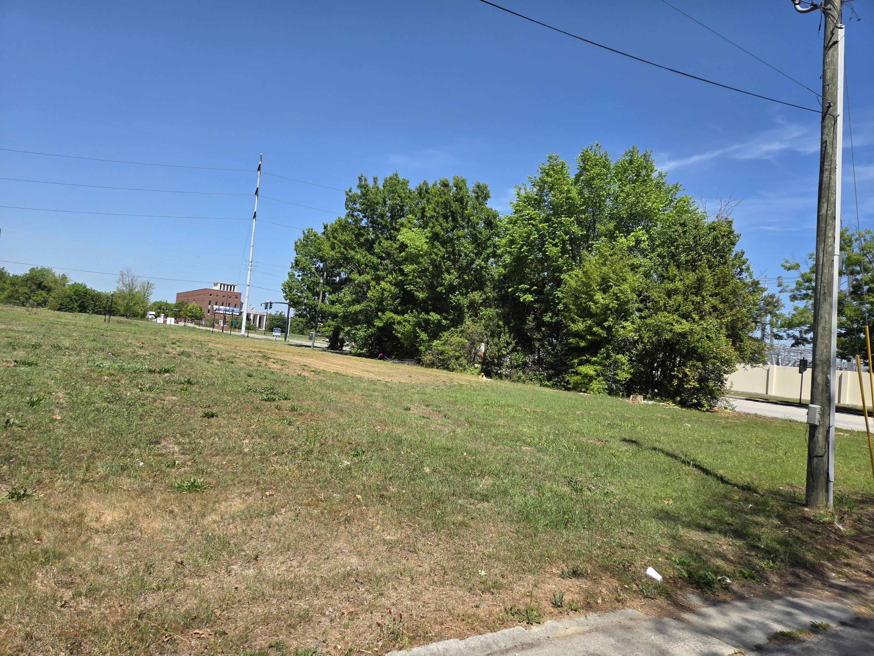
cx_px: 437
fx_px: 581
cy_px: 328
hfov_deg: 73.9
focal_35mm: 23
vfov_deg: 58.9
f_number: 1.8
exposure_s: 1/5699
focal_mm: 5.4
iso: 80
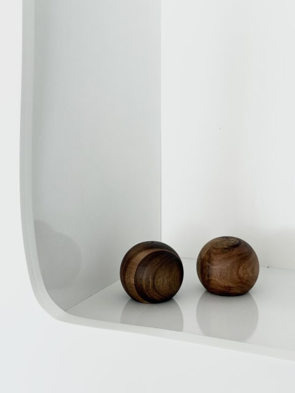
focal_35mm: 48
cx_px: 148
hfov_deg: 30.3
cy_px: 196
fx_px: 545
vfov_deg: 39.7
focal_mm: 6.76
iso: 80
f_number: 1.78
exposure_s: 1/121
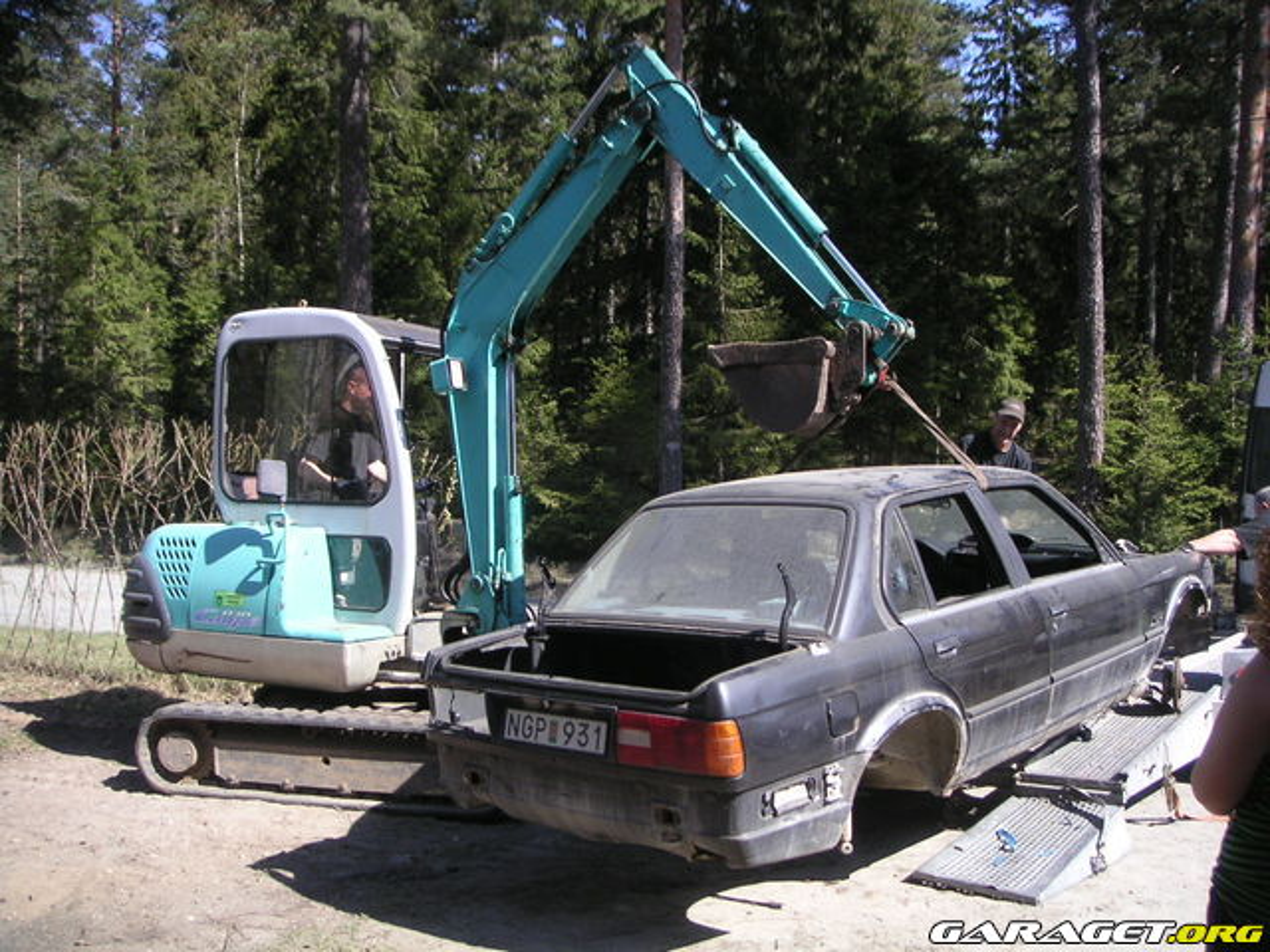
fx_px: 1357
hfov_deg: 50.1
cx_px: 635
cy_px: 476
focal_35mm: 37
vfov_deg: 38.7
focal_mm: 5.7
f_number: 2.8
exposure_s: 1/350
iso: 50
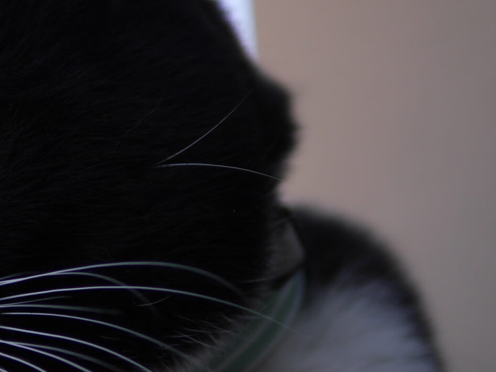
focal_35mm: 135
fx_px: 1934
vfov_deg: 11.0
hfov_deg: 14.4
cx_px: 21
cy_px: 198
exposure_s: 1/1600
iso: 200
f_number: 1.4
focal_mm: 25
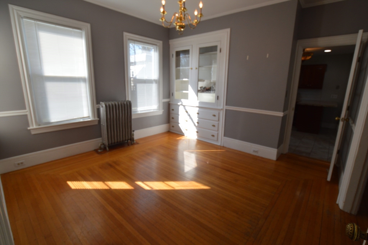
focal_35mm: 16
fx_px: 169
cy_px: 122
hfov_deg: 95.0
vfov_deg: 72.0
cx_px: 184
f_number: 5.6
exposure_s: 1/125
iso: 250
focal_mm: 11
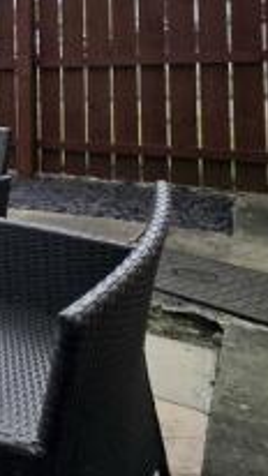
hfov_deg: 16.6
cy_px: 22
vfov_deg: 44.4
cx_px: -332
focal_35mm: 40
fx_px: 505
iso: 50
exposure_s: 1/3333
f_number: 2.2
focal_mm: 2.2
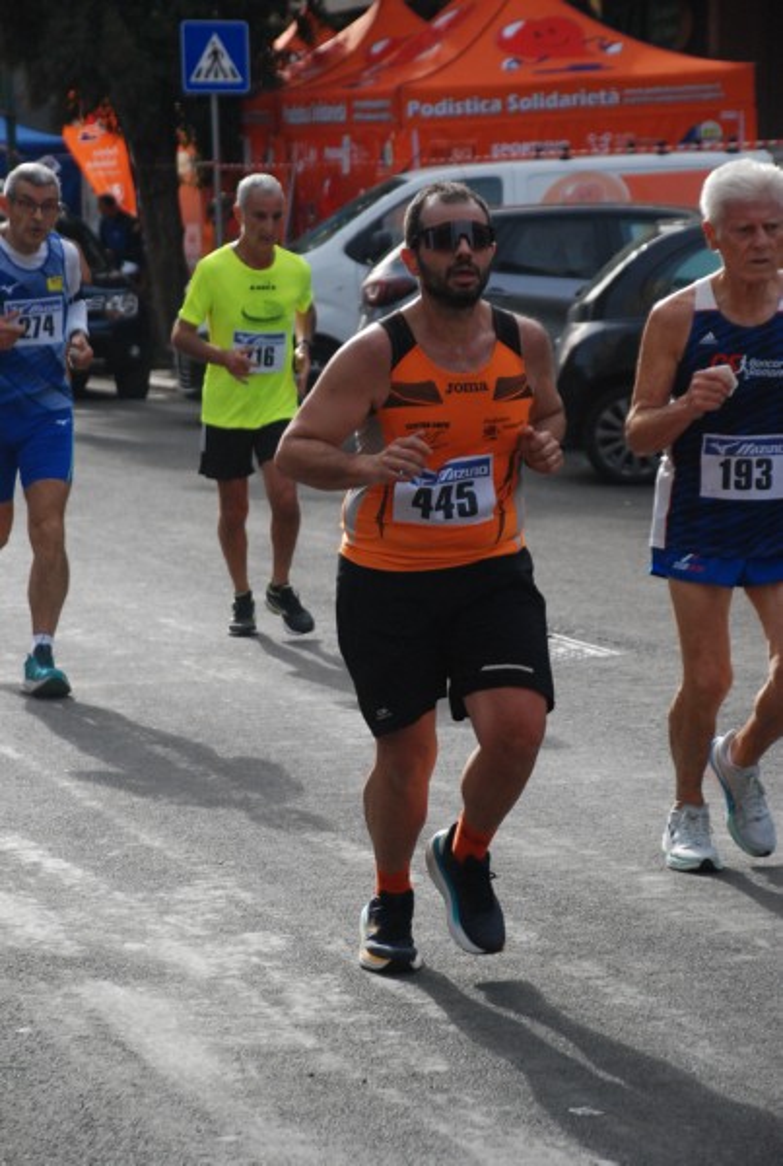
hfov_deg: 10.2
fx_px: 4381
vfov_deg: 15.2
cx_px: 392
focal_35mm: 135
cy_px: 583
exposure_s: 1/1250
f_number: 5.6
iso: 1000
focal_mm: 90
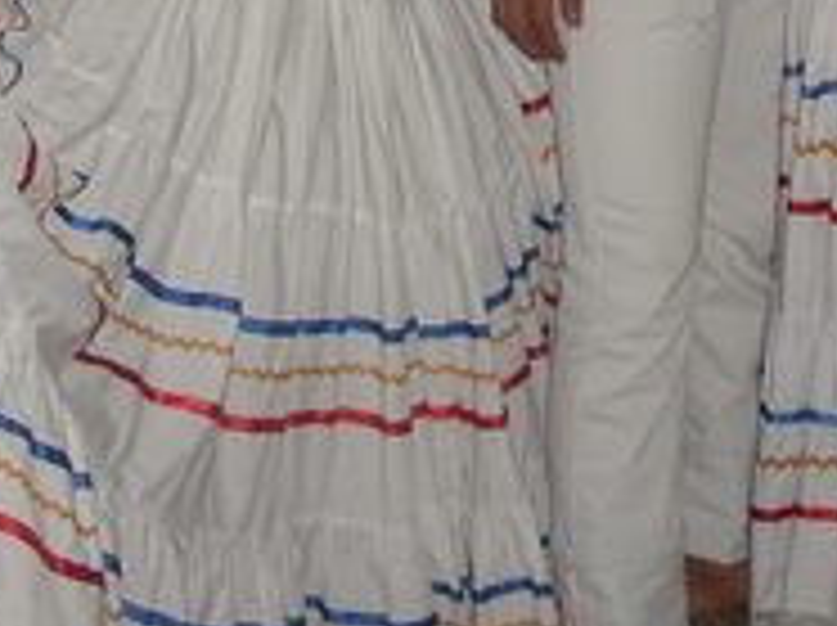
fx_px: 3163
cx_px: 576
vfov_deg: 10.7
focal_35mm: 131
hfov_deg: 15.0
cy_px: -419
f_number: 2.8
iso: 100
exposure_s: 1/45
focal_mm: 6.3
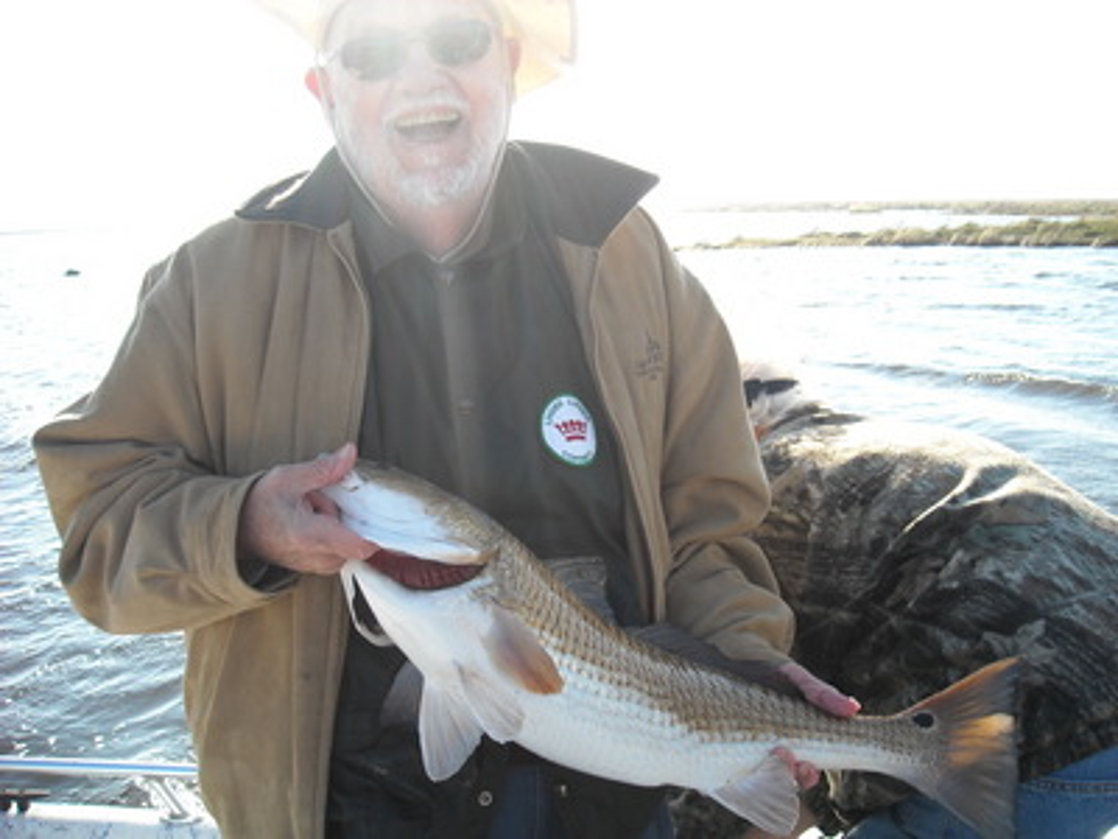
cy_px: 420
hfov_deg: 52.6
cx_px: 559
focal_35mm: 35
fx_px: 1130
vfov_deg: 40.7
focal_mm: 5.7
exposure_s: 1/353
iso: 64
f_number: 2.8
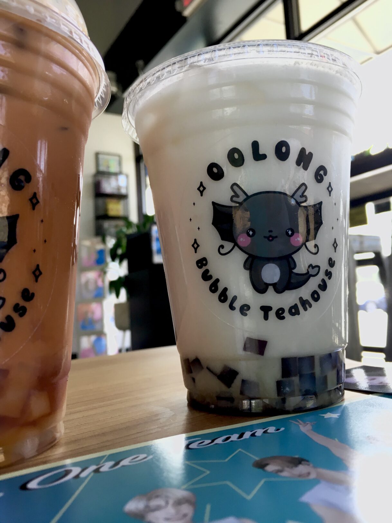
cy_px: 262
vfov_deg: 61.7
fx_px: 438
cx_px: 196
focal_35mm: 29
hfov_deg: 48.2
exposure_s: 1/40
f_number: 2.2
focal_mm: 4.15
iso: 25
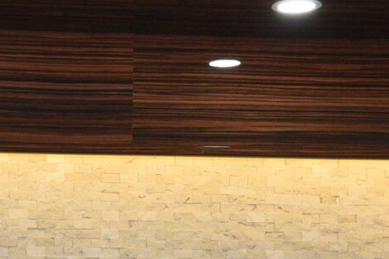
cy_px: 580
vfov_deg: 6.8
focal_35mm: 194
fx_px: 2096
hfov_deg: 10.3
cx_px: -193
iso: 2000
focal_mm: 35
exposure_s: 1/60
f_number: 9
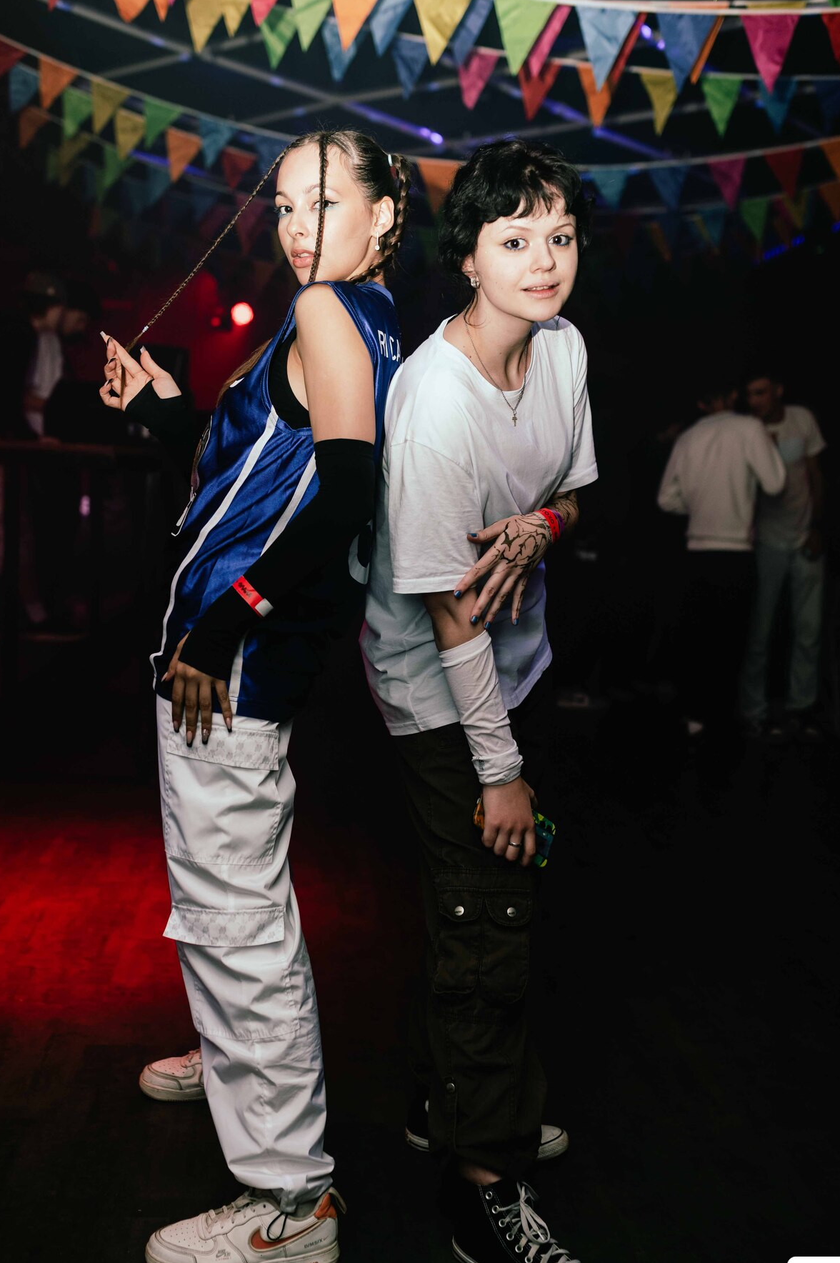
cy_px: 659
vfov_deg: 50.7
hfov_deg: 35.0
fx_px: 1332
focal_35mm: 38
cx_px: 415
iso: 400
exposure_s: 1/200
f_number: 2.5
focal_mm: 35
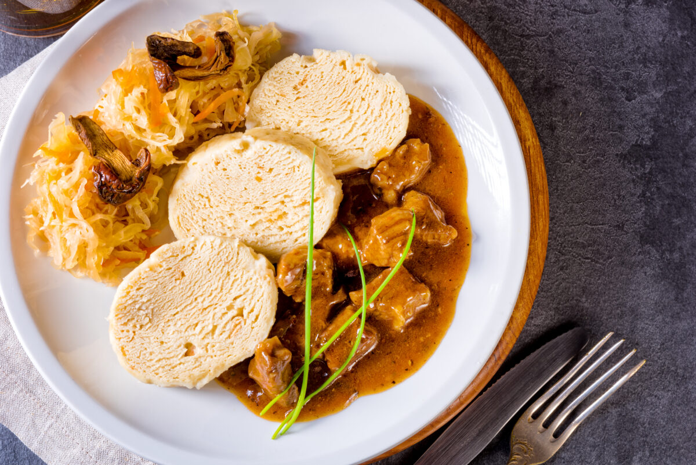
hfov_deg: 33.4
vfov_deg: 22.6
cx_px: 348
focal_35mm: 60
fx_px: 1160
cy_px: 232
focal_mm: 60
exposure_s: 1/160
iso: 64
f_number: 13
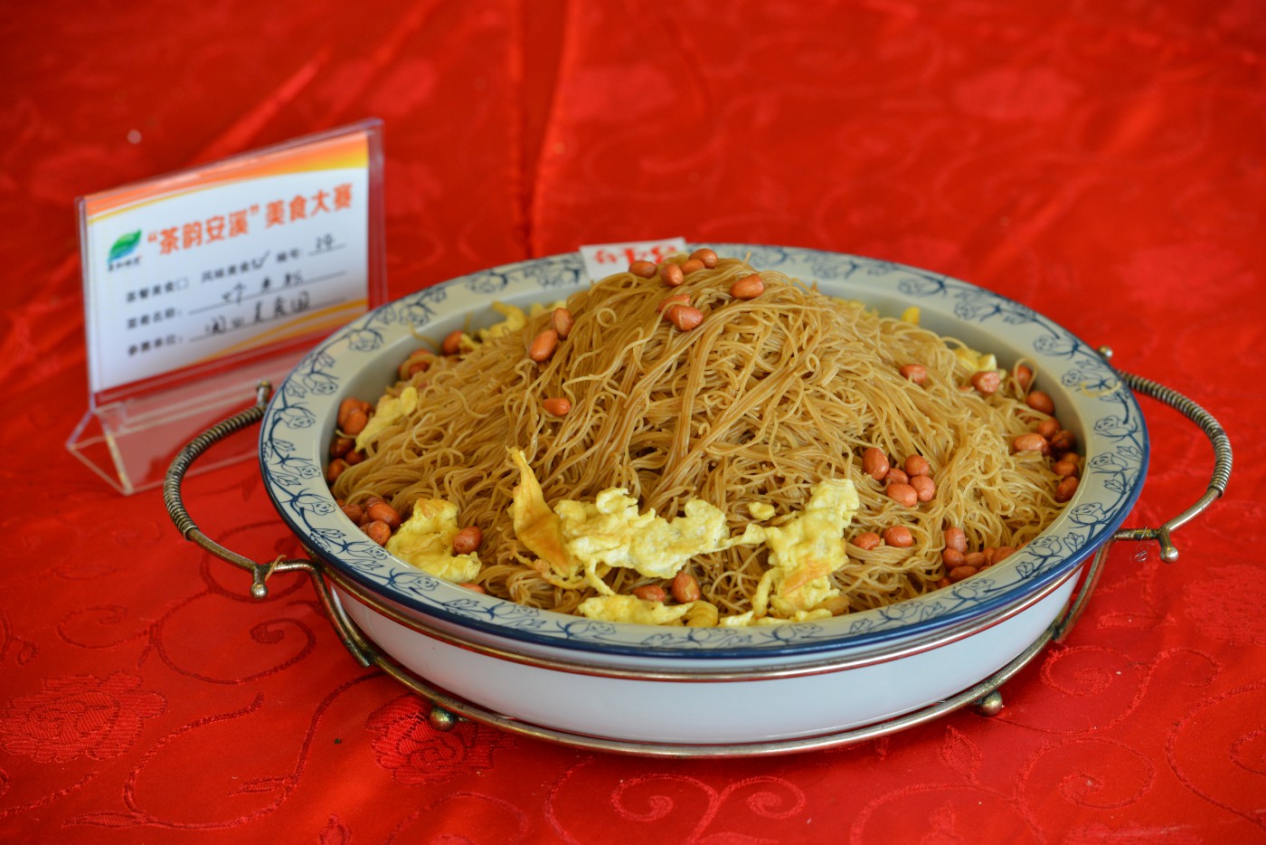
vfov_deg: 9.2
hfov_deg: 13.7
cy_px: 422
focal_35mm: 150
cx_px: 633
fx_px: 5276
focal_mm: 150
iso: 800
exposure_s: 1/125
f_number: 5.6
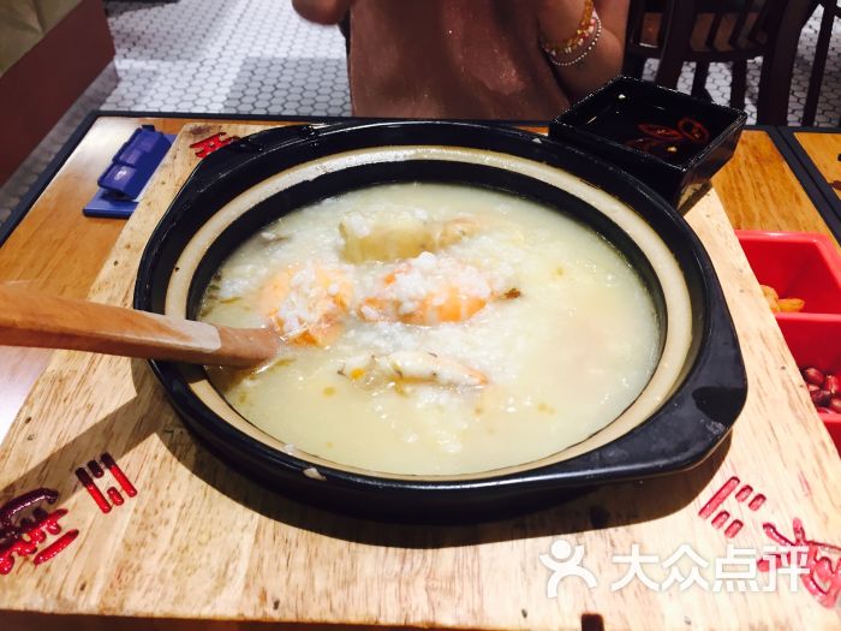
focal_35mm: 29
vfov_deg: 48.2
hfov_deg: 61.7
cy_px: 316
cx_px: 420
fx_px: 705
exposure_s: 1/33
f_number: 2.2
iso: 80
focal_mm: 4.15
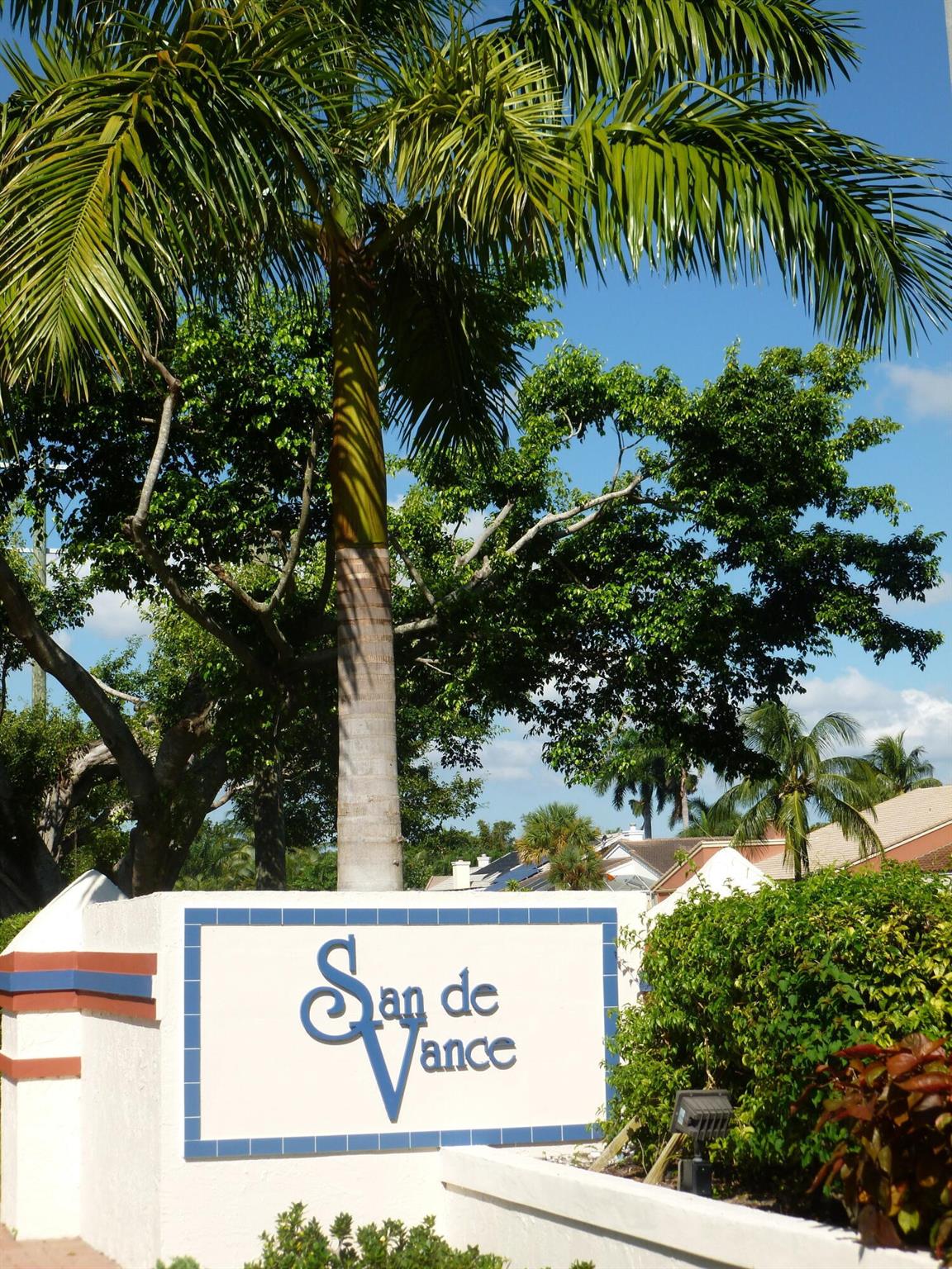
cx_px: 476
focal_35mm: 54
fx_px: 1980
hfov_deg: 27.0
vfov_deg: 35.5
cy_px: 634
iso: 100
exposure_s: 1/800
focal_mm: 9.6
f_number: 4
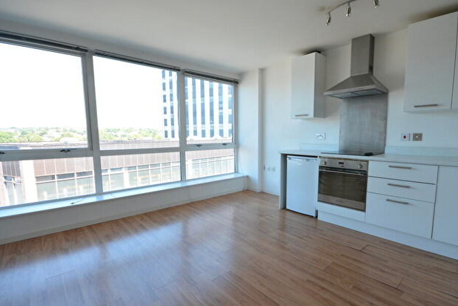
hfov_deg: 93.1
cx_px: 246
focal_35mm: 17
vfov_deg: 70.4
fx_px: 216
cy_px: 158
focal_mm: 10
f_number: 7.1
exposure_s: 1/200
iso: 1600
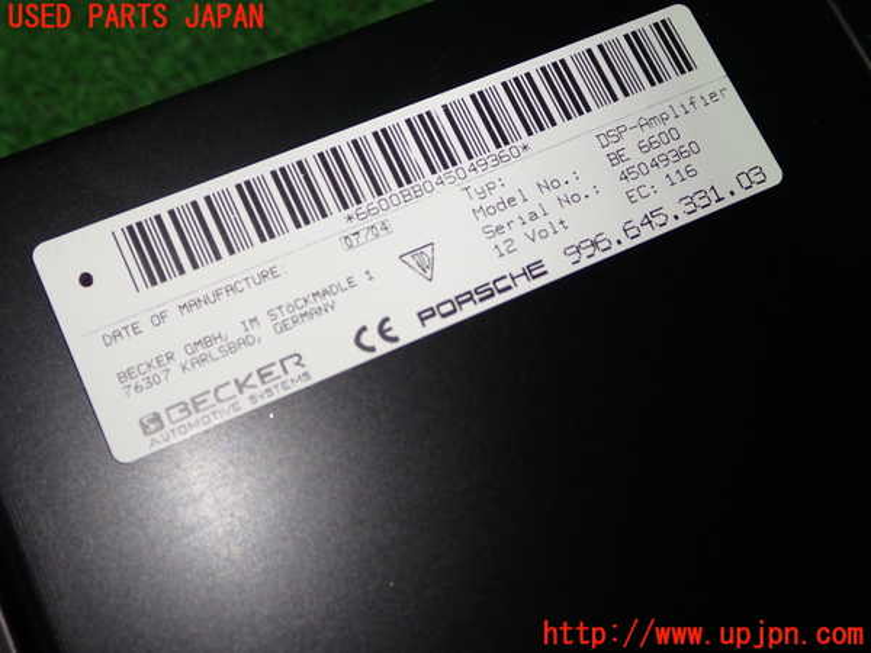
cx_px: 436
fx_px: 1032
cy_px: 326
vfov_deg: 35.1
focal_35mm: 41
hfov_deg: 45.8
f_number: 2.8
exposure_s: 1/60
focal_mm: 7.31
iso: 200
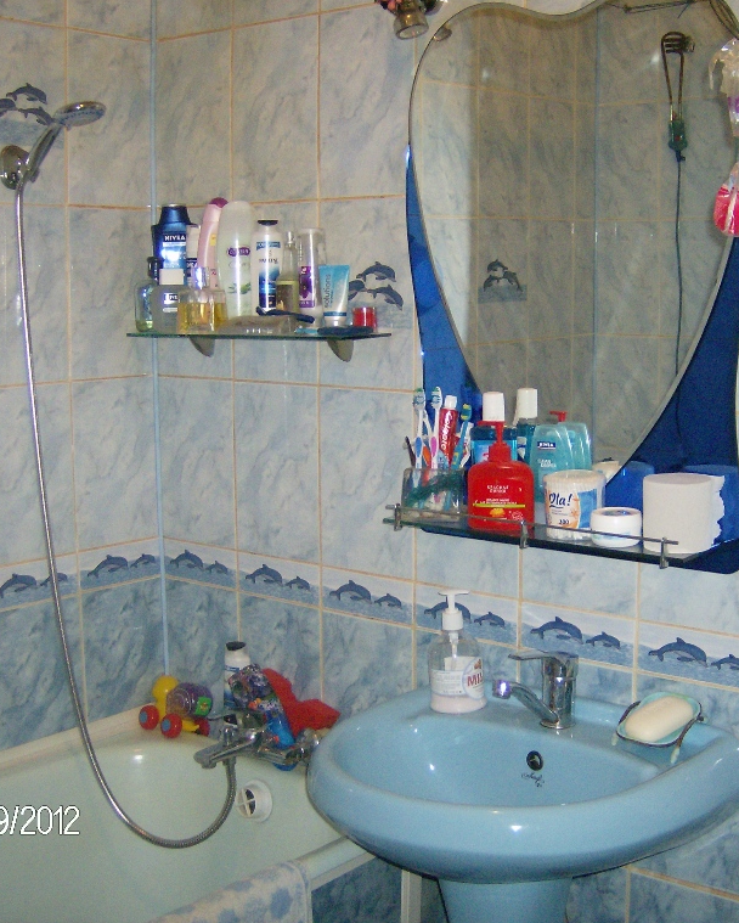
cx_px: 479
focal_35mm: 47
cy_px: 460
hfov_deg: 31.9
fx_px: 1284
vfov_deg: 39.5
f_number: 2.8
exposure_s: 1/60
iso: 200
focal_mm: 6
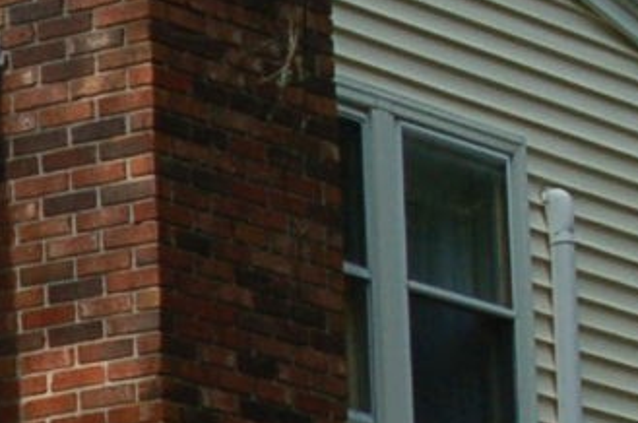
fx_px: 5094
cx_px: -652
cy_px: 555
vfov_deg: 4.7
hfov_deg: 6.9
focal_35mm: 288
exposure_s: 1/320
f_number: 9
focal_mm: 28
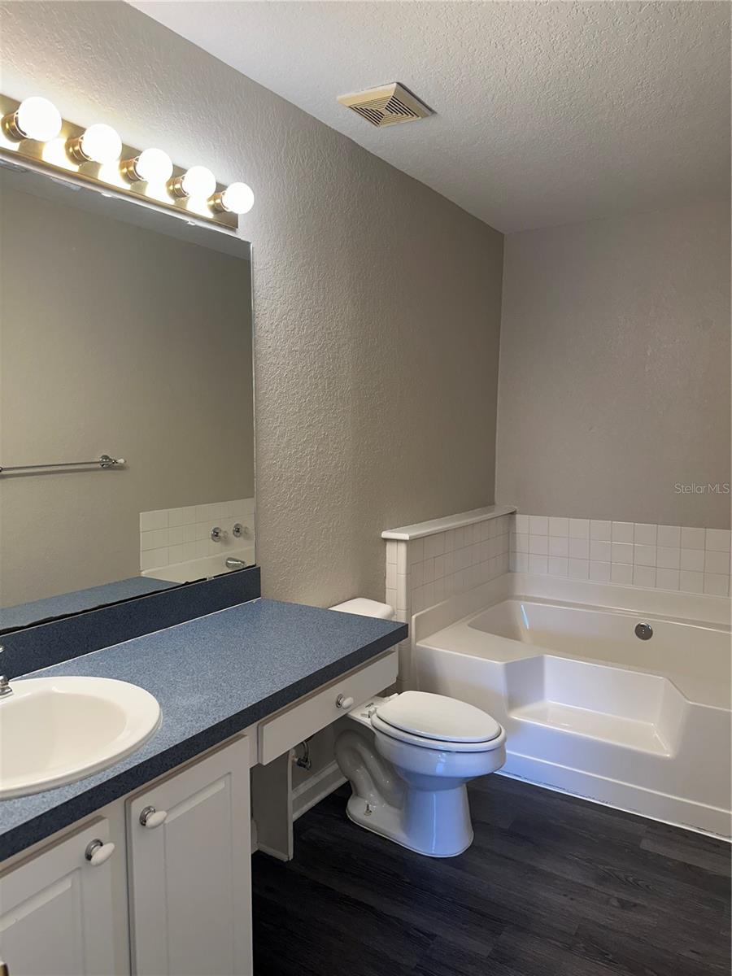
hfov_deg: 56.8
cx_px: 366
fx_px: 677
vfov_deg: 71.6
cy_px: 488
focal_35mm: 24
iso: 125
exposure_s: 1/120
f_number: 1.78
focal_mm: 6.86
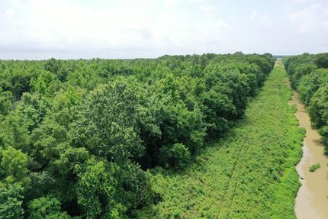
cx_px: 164
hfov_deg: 65.5
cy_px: 110
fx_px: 255
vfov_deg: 46.4
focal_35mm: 28
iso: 100
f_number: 5.6
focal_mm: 10.26
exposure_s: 1/320
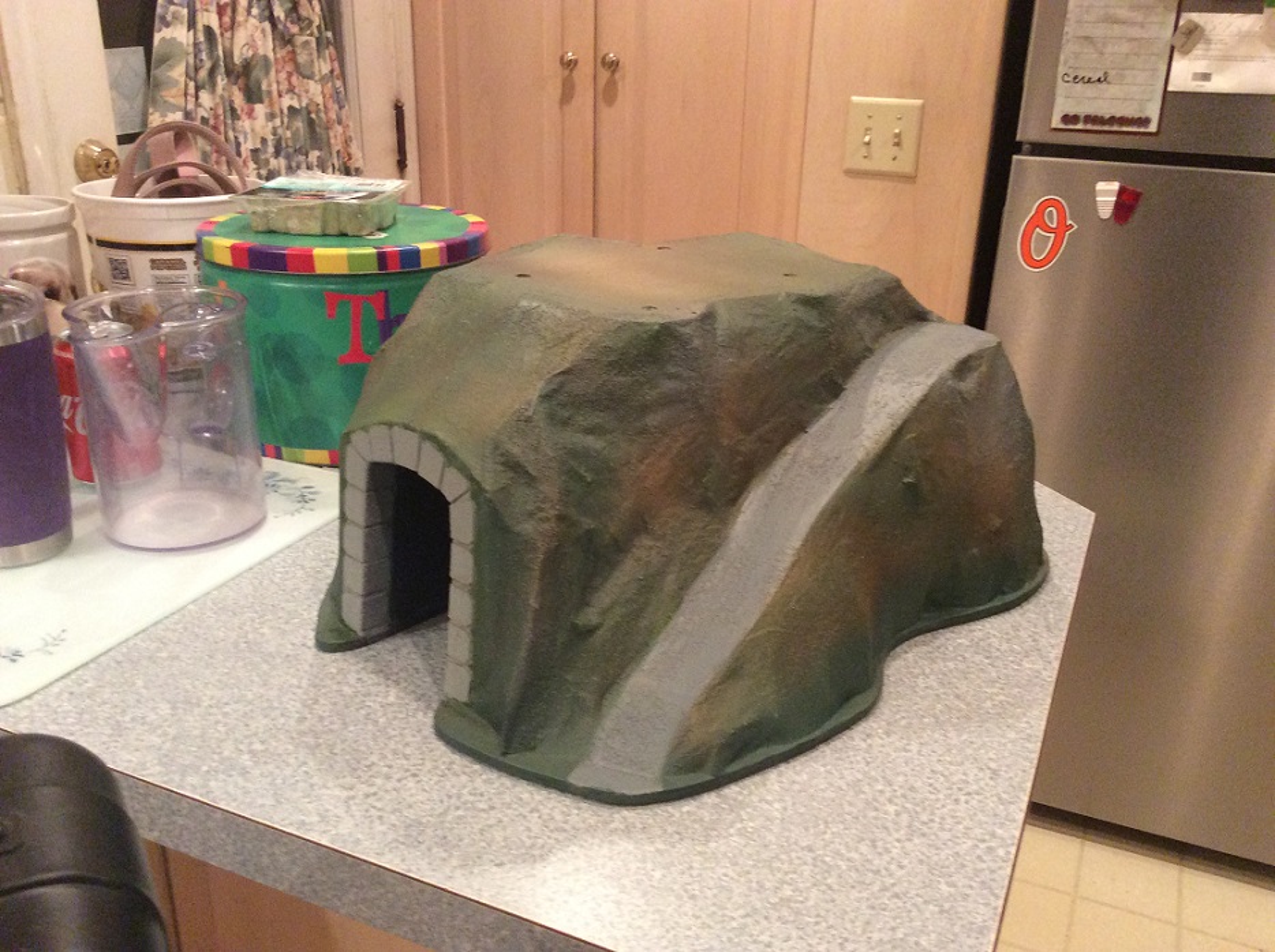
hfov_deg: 56.9
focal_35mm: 32
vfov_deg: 44.1
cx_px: 638
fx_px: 1177
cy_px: 476
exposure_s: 1/24
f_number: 2.4
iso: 250
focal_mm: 3.3
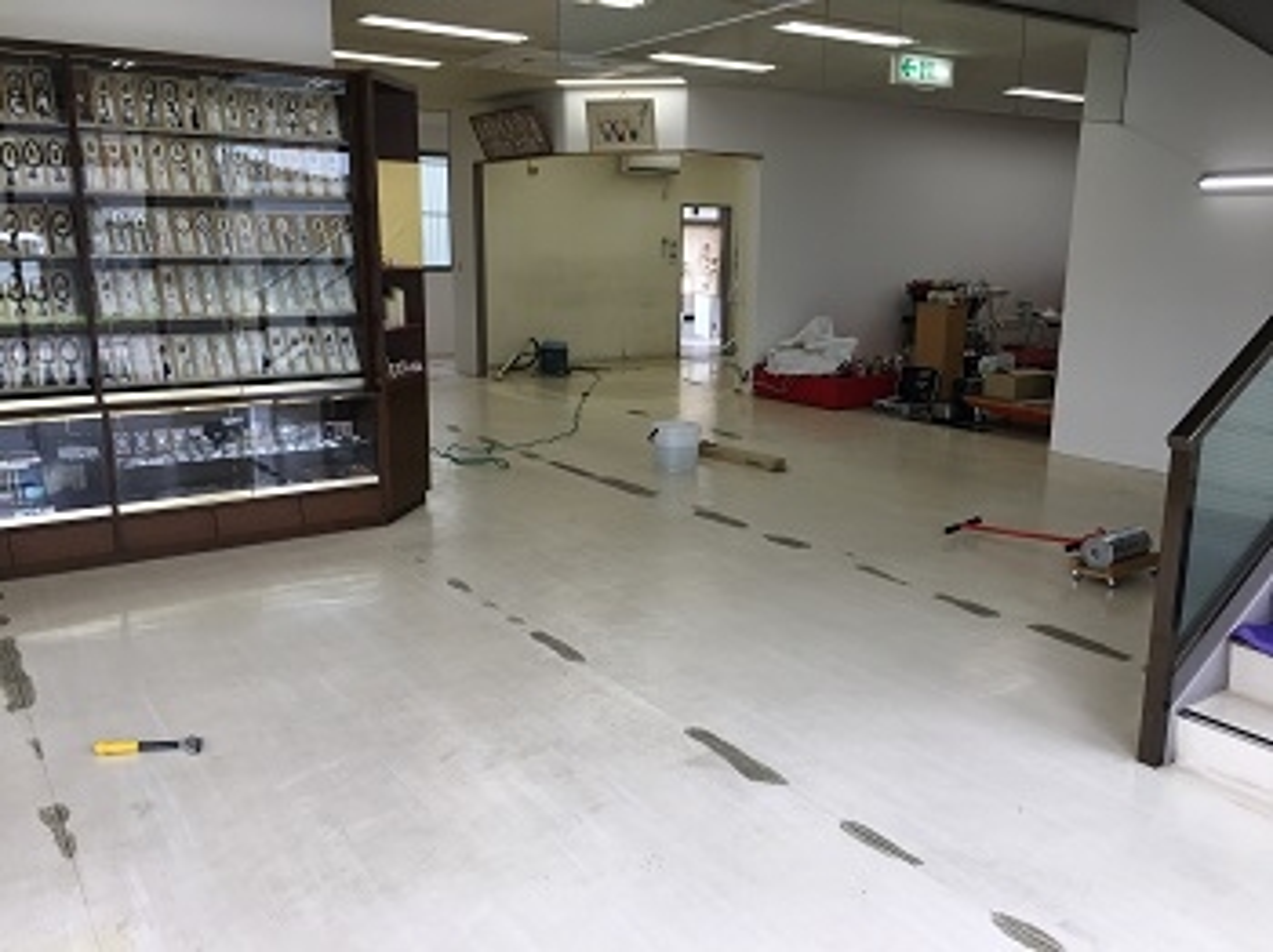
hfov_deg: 61.7
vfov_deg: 48.2
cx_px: 636
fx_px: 1066
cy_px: 476
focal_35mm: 29
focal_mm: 4.2
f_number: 2.2
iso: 25
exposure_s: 1/120
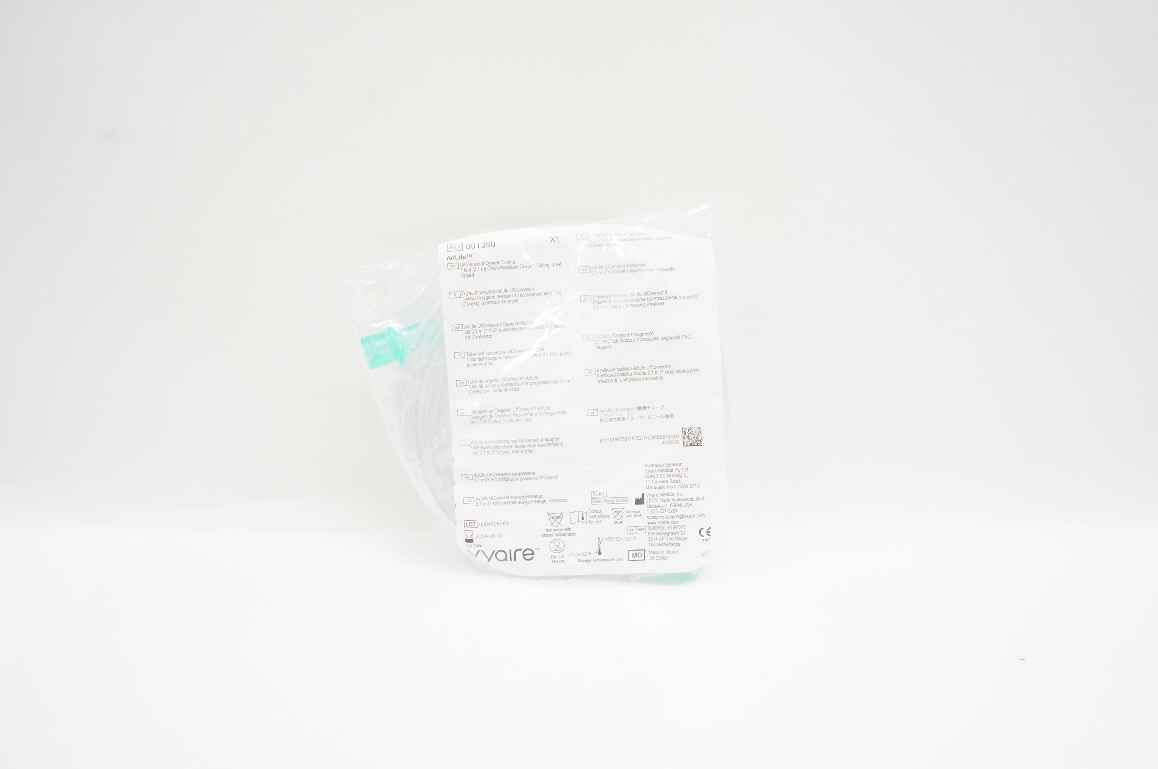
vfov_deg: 47.8
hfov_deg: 67.4
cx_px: 579
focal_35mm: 27
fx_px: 868
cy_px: 384
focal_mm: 18
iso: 800
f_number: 11
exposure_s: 1/30
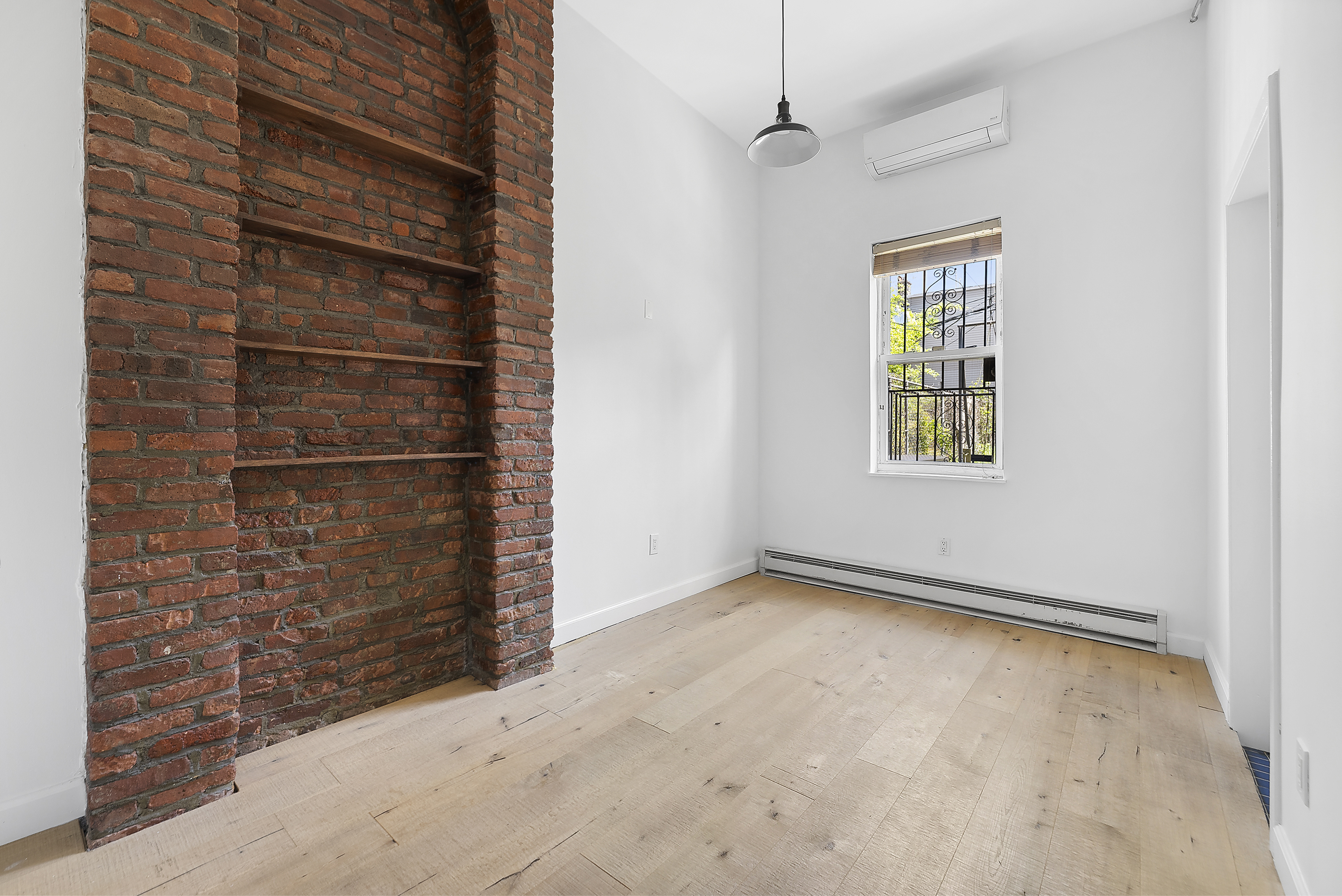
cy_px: 448
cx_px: 671
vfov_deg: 77.8
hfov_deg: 100.7
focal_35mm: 15
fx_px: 556
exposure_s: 1/1.25
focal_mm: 14.9
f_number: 9
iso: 200
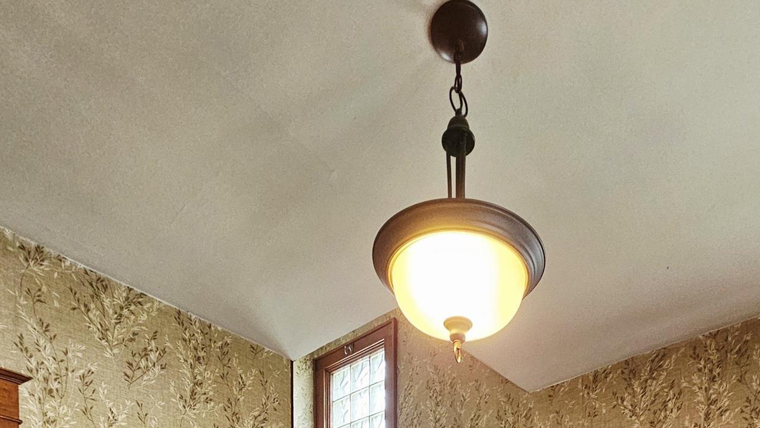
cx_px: 458
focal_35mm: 26
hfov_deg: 71.1
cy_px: 661
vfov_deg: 27.6
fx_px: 524
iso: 400
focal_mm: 2.2
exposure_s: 1/60.2
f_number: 2.2
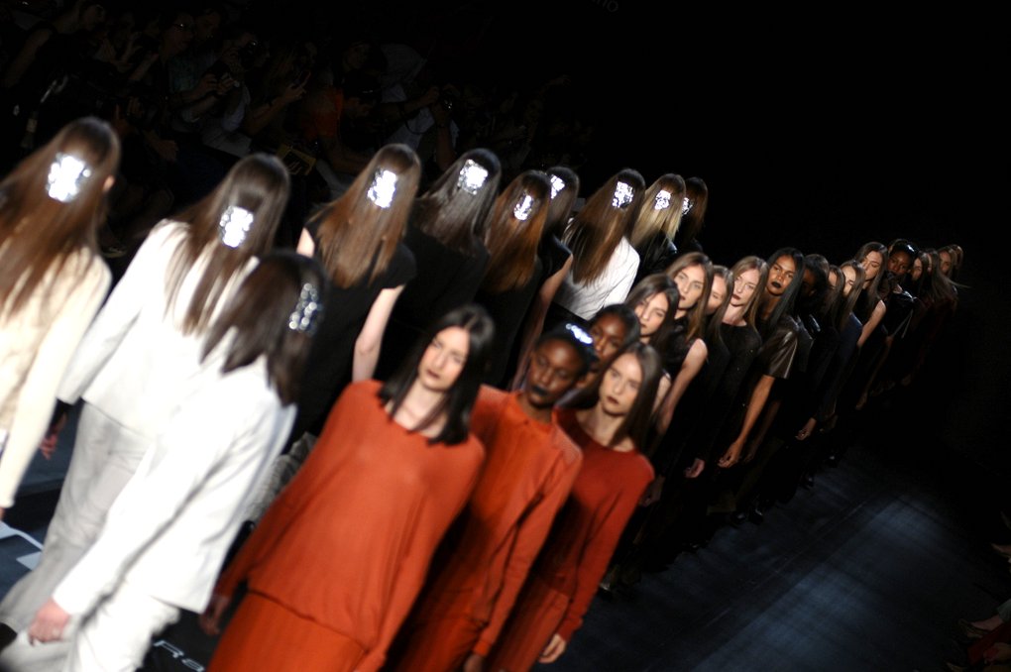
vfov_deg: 9.9
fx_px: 3872
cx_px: 506
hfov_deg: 14.9
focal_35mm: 138
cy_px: 336
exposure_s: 1/640
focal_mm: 92
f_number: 3.2
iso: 500
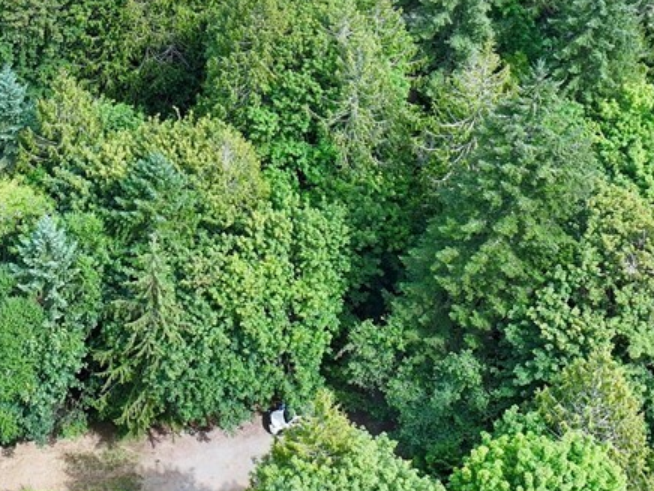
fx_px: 1663
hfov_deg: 21.9
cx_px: 114
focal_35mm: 88
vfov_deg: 16.3
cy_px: -59
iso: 100
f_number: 2.8
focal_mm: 12.29
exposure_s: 1/800
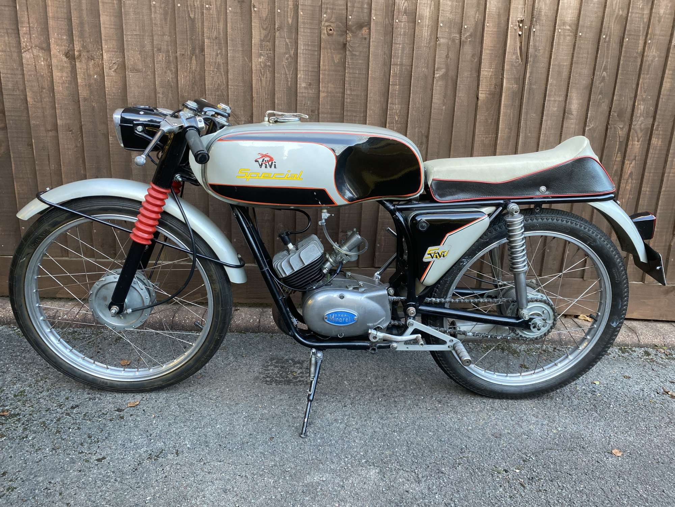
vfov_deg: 53.1
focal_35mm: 26
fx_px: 507
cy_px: 254
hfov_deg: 67.3
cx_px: 338
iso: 125
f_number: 1.8
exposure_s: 1/107
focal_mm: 4.25
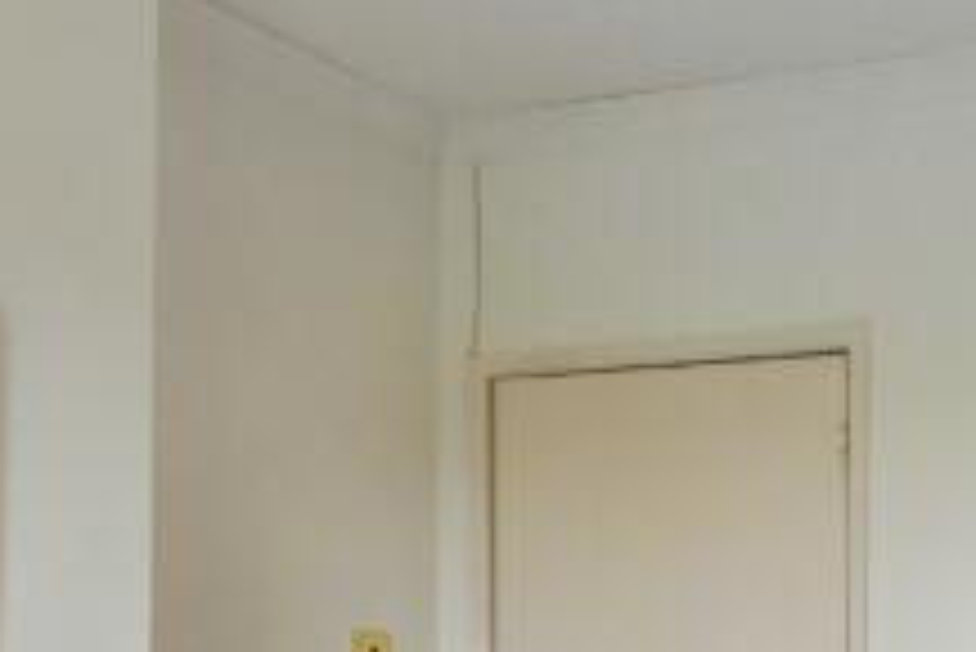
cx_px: 998
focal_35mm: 66
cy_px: 764
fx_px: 1790
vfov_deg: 19.5
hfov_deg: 28.4
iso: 400
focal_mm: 14
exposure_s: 1/30
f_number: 9
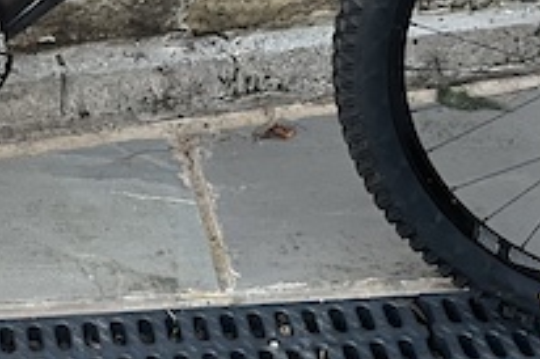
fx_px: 1574
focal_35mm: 105
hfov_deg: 19.0
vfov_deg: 12.8
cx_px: 29
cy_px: -47
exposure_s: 1/60
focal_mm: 5.1
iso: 160
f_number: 1.6
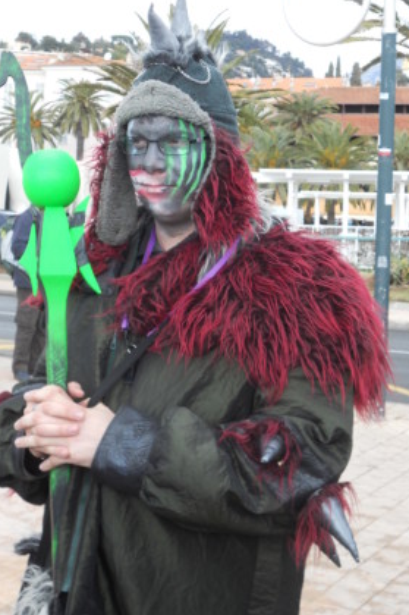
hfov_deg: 20.3
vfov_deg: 30.0
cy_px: 255
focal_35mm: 67
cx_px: 155
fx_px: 1143
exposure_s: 1/80
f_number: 4.8
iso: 80
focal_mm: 9.8
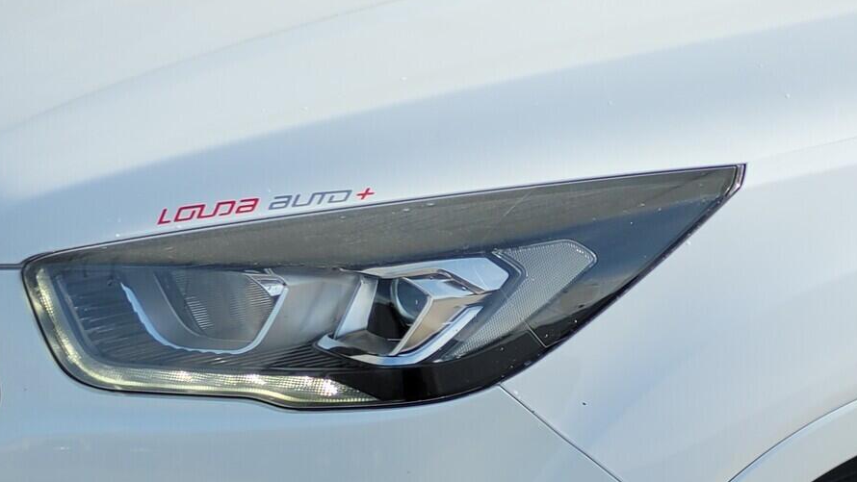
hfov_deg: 16.0
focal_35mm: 134
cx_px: 346
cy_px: 511
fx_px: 3046
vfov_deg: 9.0
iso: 25
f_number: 2.4
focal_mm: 7.12
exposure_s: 1/566
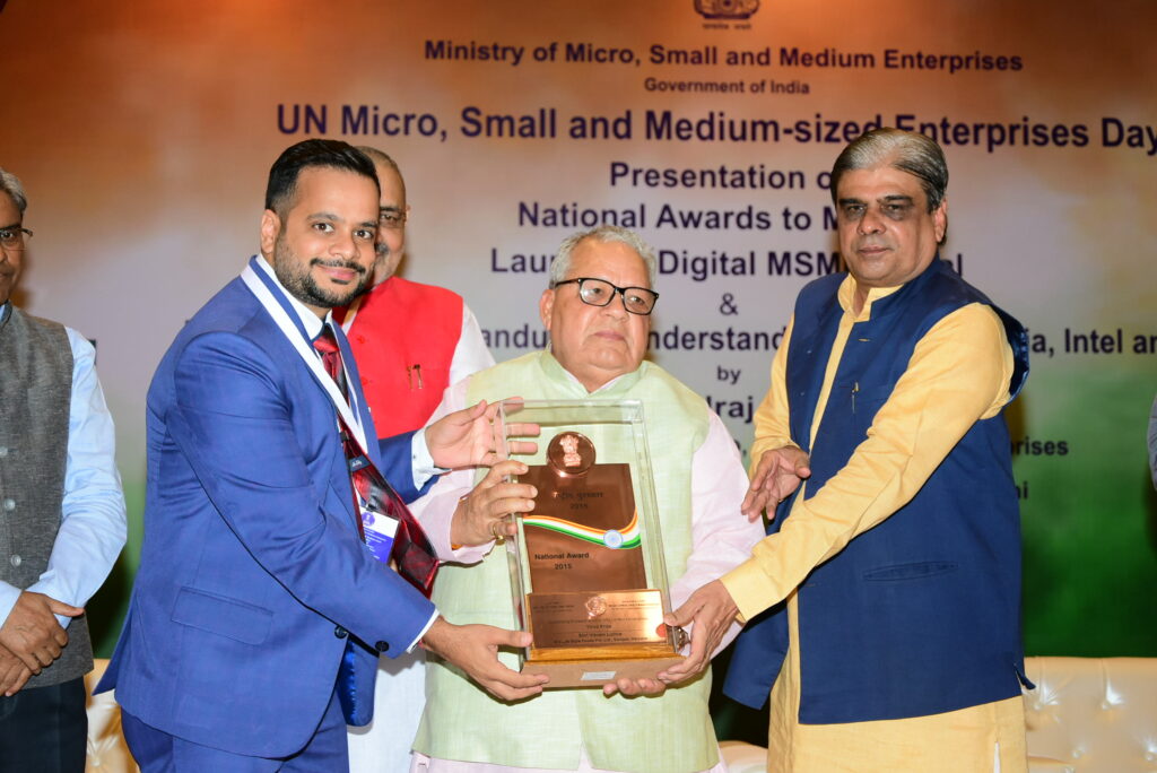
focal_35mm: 72
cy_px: 386
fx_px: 2315
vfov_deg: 19.0
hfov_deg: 28.1
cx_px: 578
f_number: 5
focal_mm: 48
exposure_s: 1/125
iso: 1000
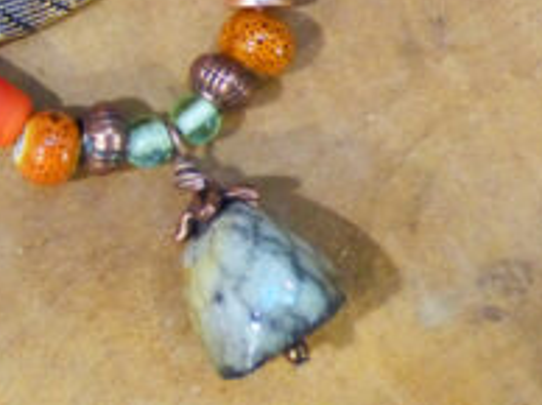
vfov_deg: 11.4
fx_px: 1986
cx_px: -212
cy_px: -109
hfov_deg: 14.7
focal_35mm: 127
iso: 400
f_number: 2.8
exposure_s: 1/25
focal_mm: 7.4
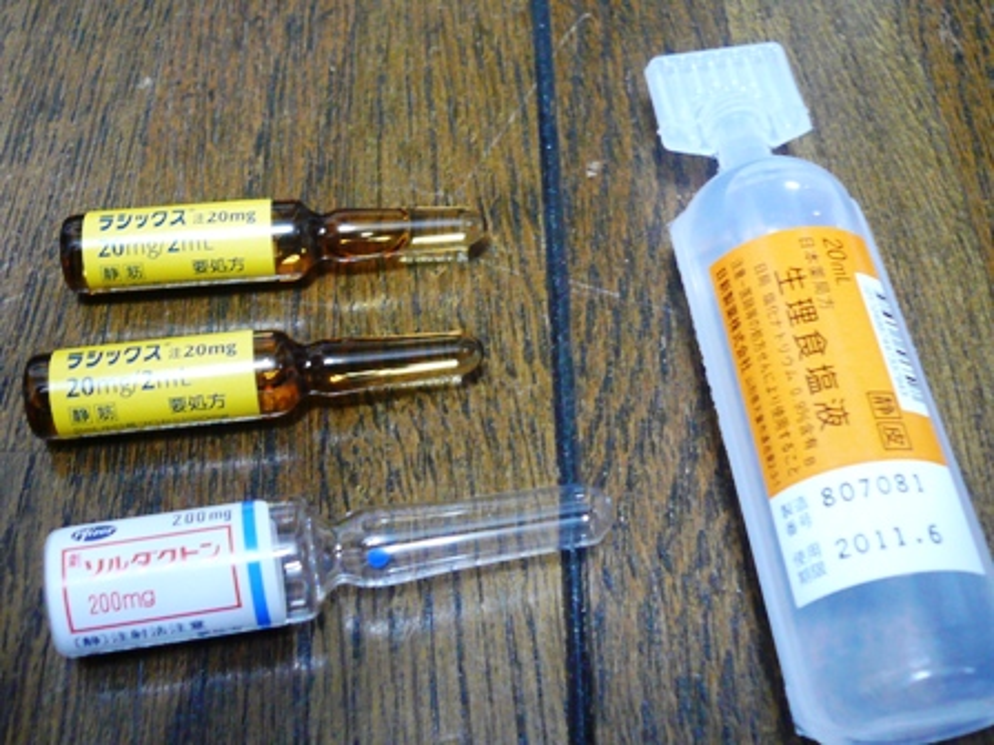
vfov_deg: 49.7
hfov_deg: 63.4
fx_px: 804
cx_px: 497
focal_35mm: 28
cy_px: 372
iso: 200
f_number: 2.8
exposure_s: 1/8
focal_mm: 4.6
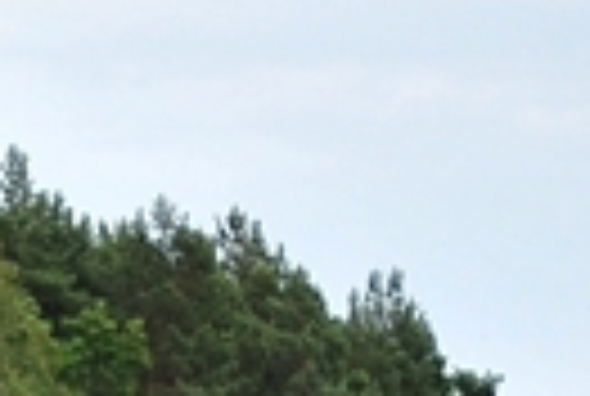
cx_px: -36
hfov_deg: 3.7
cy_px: 1177
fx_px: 9232
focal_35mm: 562
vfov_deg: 2.4
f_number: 4.8
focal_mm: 48
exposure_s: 1/250
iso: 100
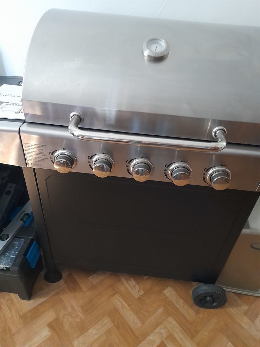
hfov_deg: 54.9
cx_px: 130
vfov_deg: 69.4
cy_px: 174
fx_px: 250
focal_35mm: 25
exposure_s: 1/25
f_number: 2
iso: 640
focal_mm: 4.6
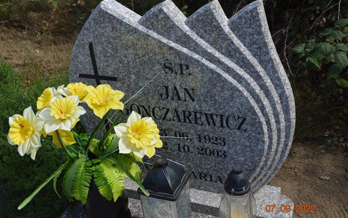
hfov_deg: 46.2
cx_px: 174
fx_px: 408
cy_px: 110
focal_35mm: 43
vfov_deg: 29.9
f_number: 5.6
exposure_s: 1/125
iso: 100
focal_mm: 28
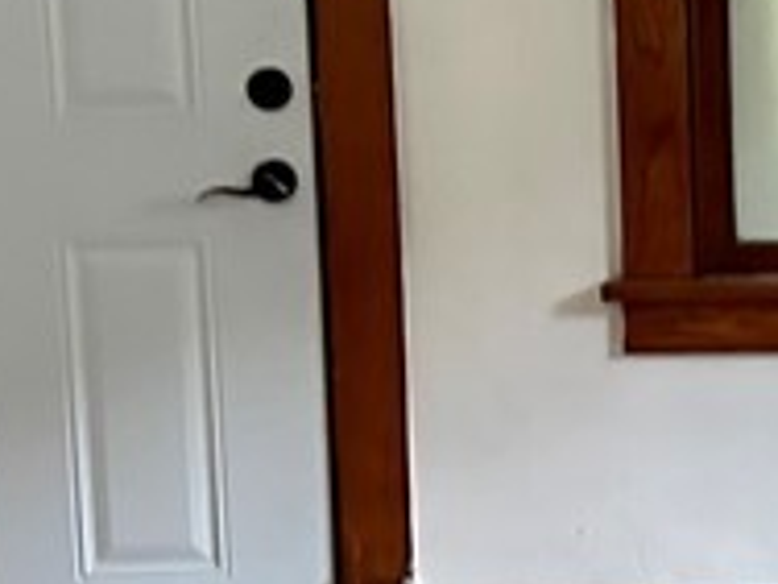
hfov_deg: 14.3
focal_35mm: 131
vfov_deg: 11.3
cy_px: 203
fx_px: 2944
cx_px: 1068
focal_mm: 6.86
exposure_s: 1/43
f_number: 1.78
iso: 1000
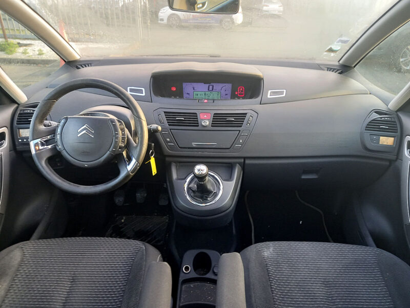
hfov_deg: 69.4
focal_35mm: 25
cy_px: 154
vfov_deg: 54.9
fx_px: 296
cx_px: 205
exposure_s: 1/50
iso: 200
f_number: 2
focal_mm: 4.6
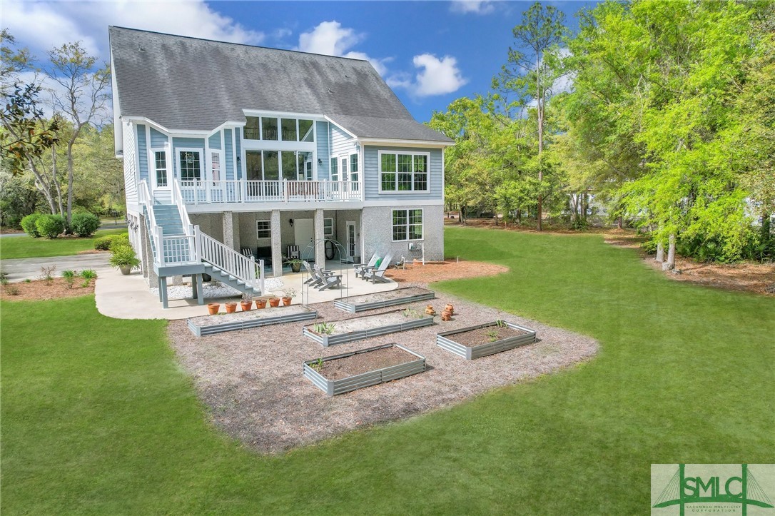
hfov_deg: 78.6
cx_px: 388
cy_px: 258
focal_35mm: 22
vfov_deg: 57.2
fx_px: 473
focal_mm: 8.38
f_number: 2.8
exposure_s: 1/2000
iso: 200
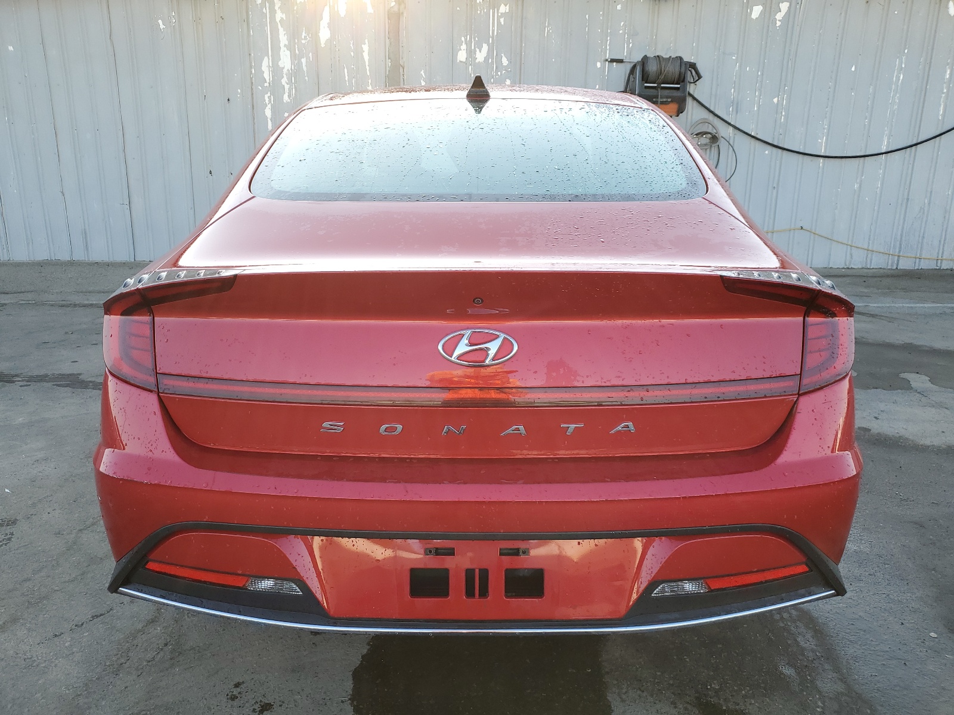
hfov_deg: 67.3
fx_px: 717
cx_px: 477
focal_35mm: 26
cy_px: 358
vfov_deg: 53.1
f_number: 1.5
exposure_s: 1/435
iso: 50
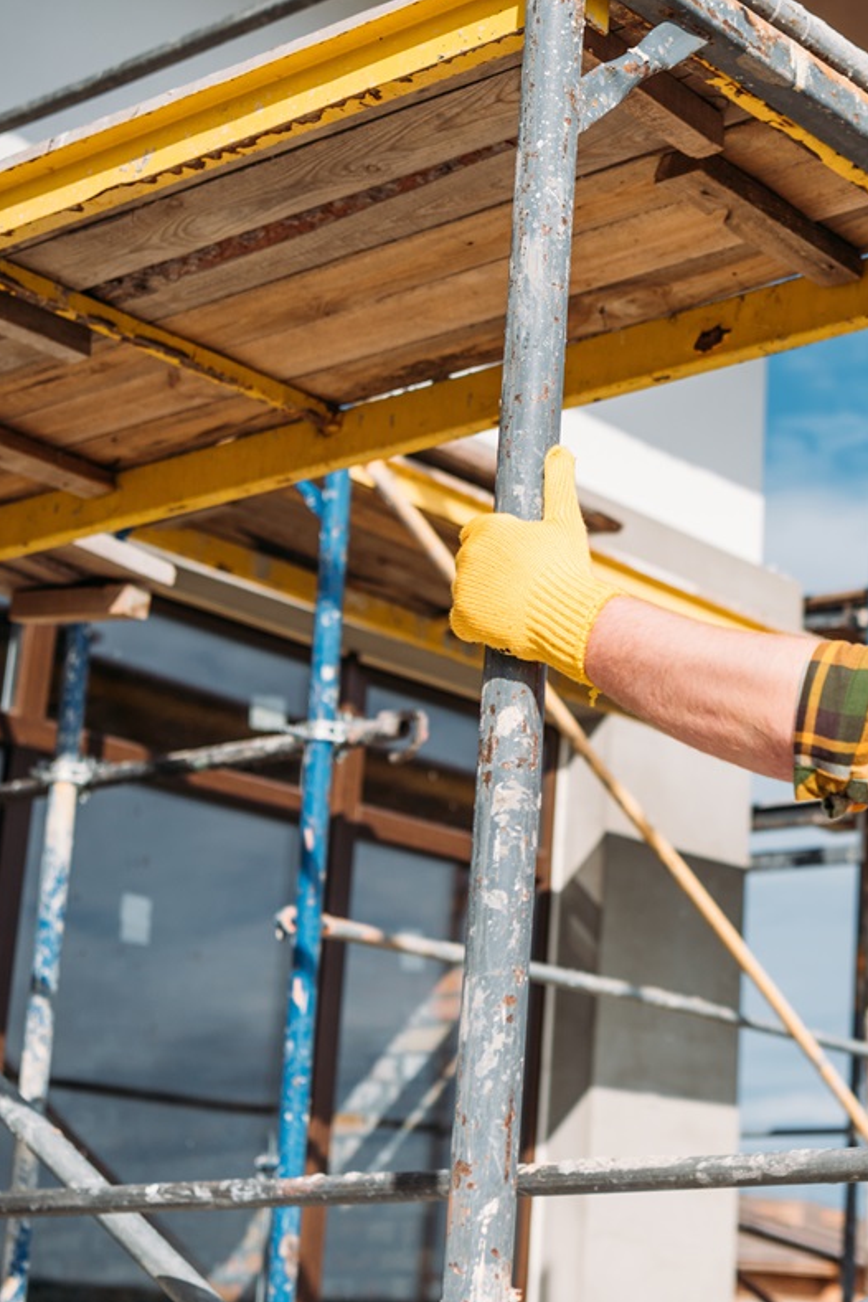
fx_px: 2531
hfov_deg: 18.9
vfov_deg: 28.8
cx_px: 858
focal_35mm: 70
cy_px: 653
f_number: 3.5
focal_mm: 46
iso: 200
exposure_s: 1/3200
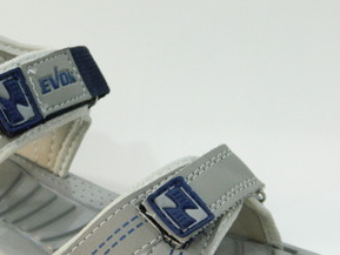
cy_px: 190
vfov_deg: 12.2
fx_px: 1189
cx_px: 100
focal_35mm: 121
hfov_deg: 16.2
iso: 400
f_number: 4
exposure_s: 1/13
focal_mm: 12.6
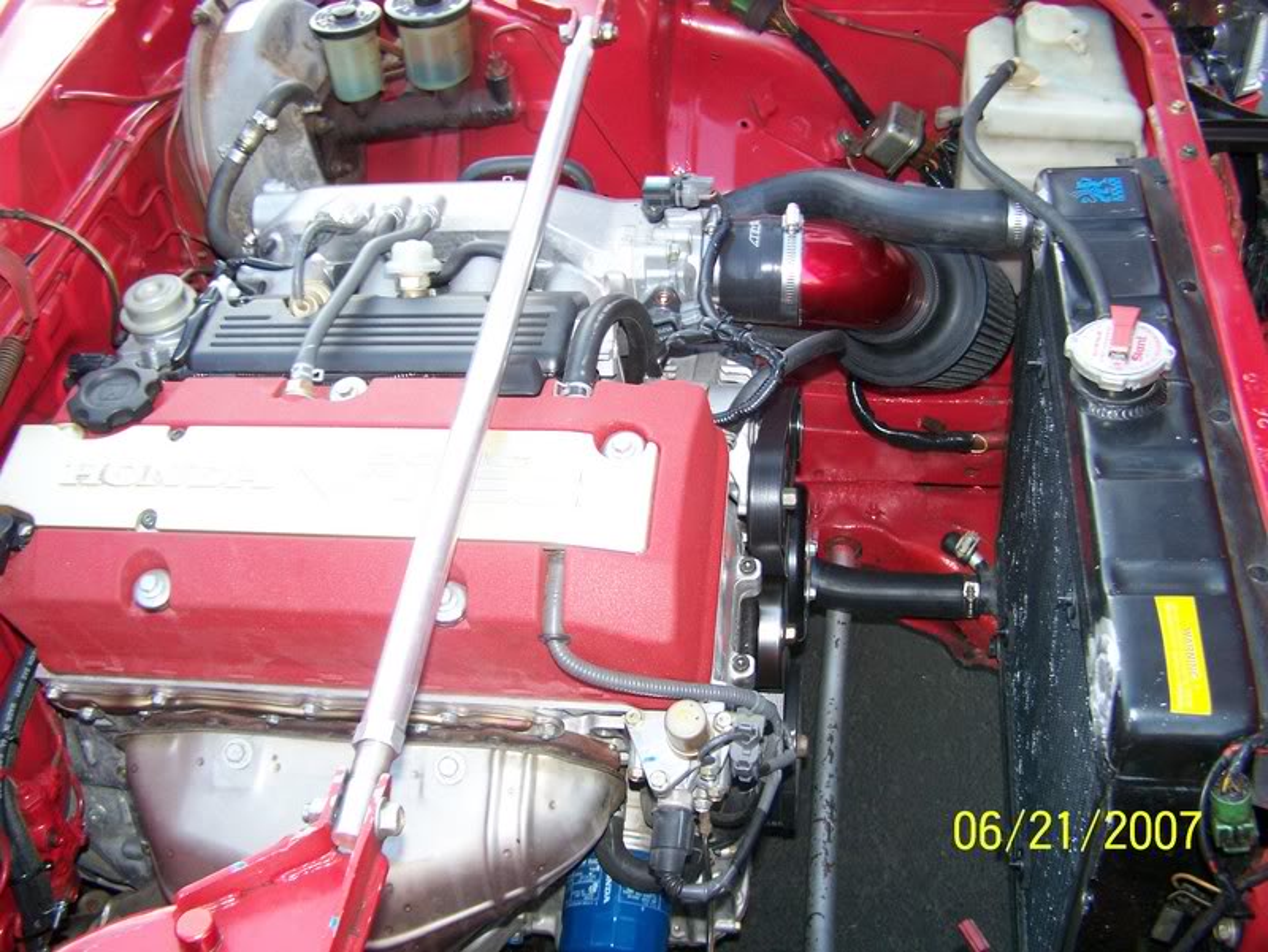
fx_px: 1393
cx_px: 634
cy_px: 476
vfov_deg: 37.8
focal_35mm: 38
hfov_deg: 49.0
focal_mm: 6.3
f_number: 2.8
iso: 200
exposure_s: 1/80
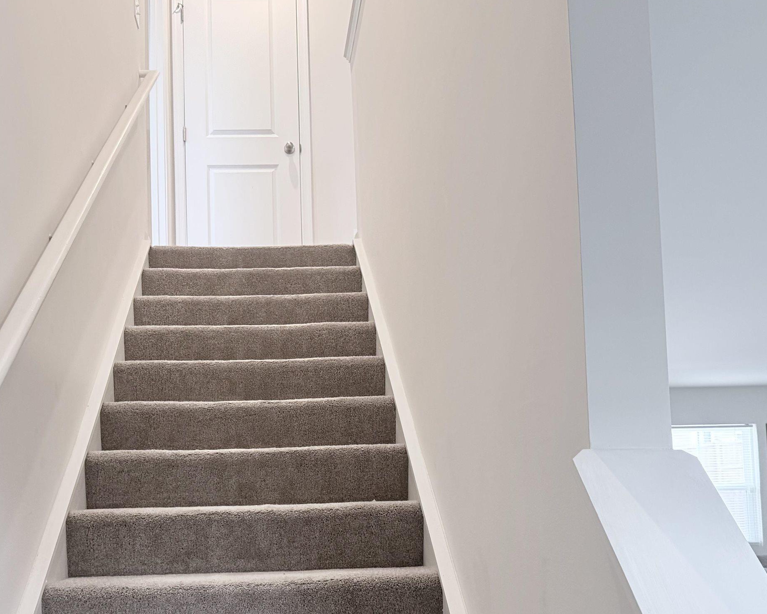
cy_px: 436
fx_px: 885
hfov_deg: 46.6
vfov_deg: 37.6
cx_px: 303
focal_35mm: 39
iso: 250
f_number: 1.78
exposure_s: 1/60
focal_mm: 6.76
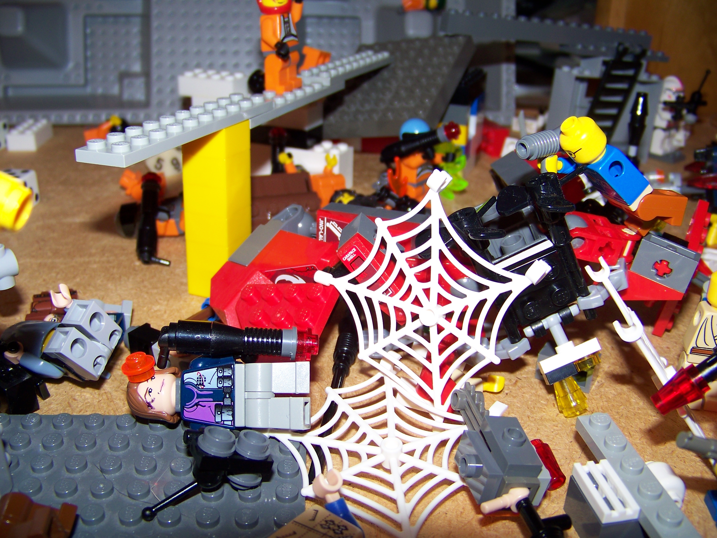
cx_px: 358
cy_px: 269
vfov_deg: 39.7
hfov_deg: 51.4
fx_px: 746
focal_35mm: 36
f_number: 2.8
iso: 64
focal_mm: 5.85
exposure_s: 1/30
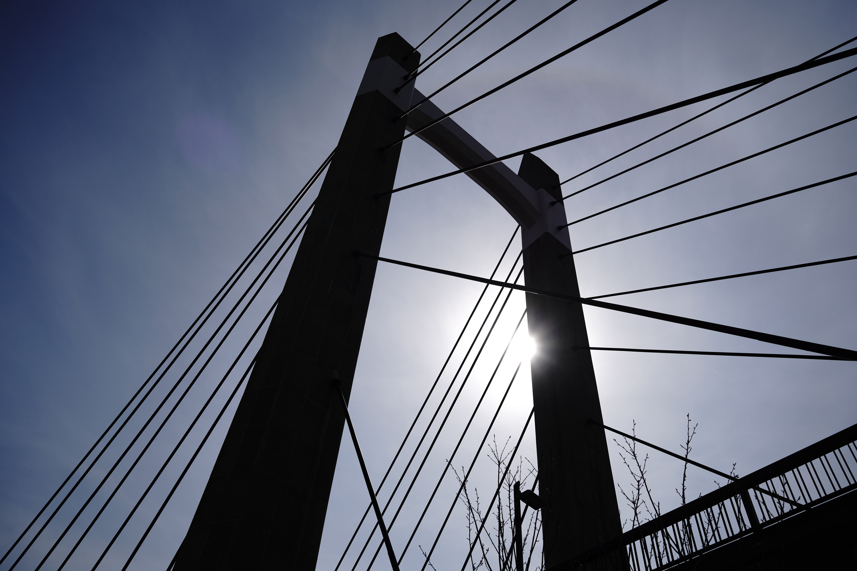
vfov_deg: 44.4
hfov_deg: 63.0
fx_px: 700
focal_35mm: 29
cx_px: 428
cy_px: 286
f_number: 5.6
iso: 100
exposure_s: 1/4000
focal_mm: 29.4
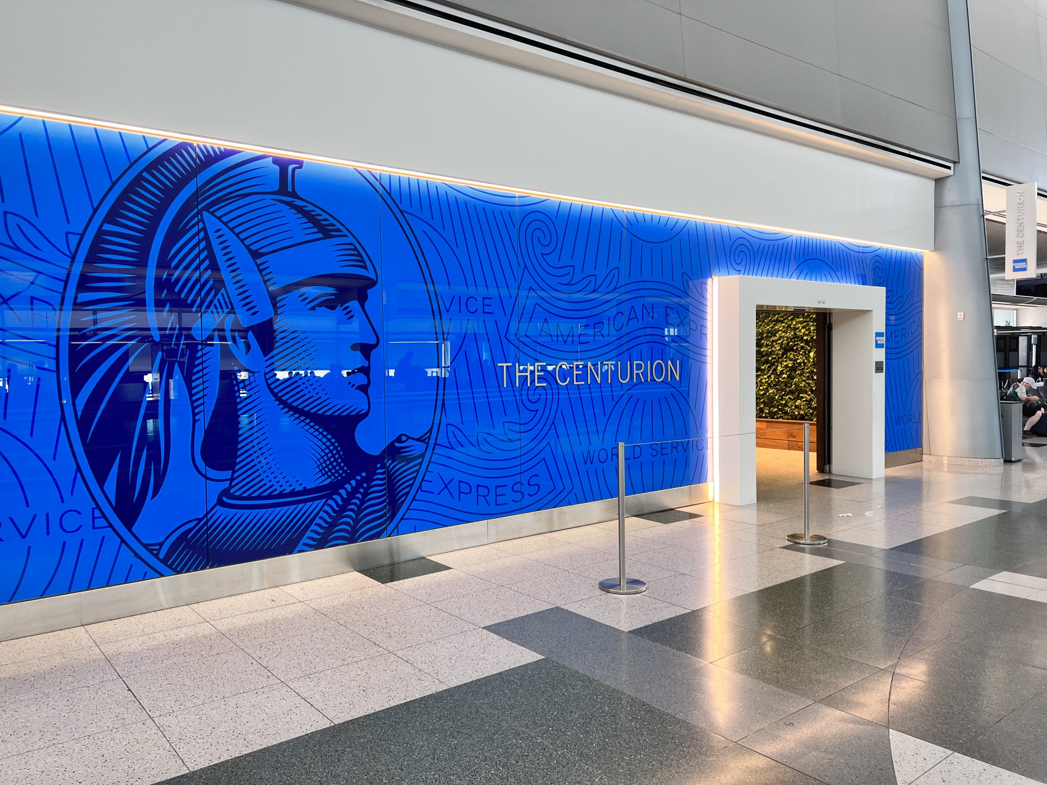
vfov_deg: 53.1
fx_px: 786
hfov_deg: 67.3
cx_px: 524
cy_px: 392
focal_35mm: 26
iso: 64
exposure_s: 1/143
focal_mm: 5.7
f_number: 1.5
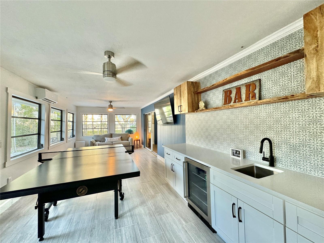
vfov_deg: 85.7
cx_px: 162
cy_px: 122
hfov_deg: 102.1
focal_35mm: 14
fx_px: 131
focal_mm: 2.22
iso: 250
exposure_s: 1/60
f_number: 2.2
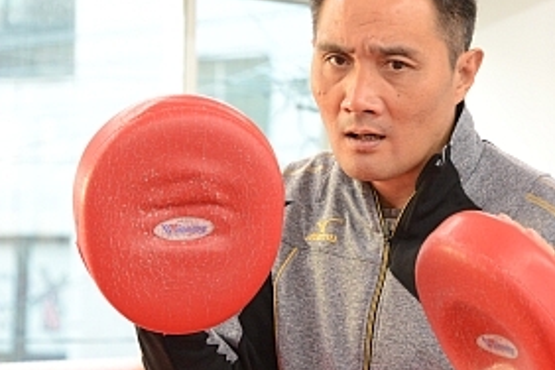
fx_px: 2759
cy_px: 185
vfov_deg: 7.7
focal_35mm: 179
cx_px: 396
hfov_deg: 11.5
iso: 8063
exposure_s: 1/100
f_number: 6.3
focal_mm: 105
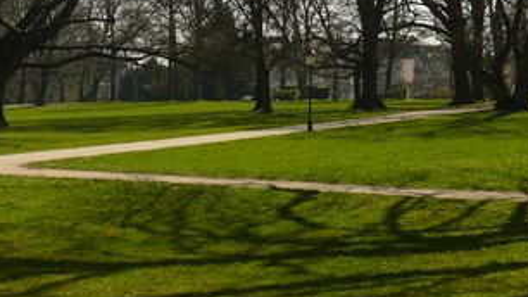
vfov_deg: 12.4
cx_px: 35
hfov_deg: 21.6
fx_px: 1344
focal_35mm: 96
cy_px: -10
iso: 100
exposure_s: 1/250
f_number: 4.5
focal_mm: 9.6
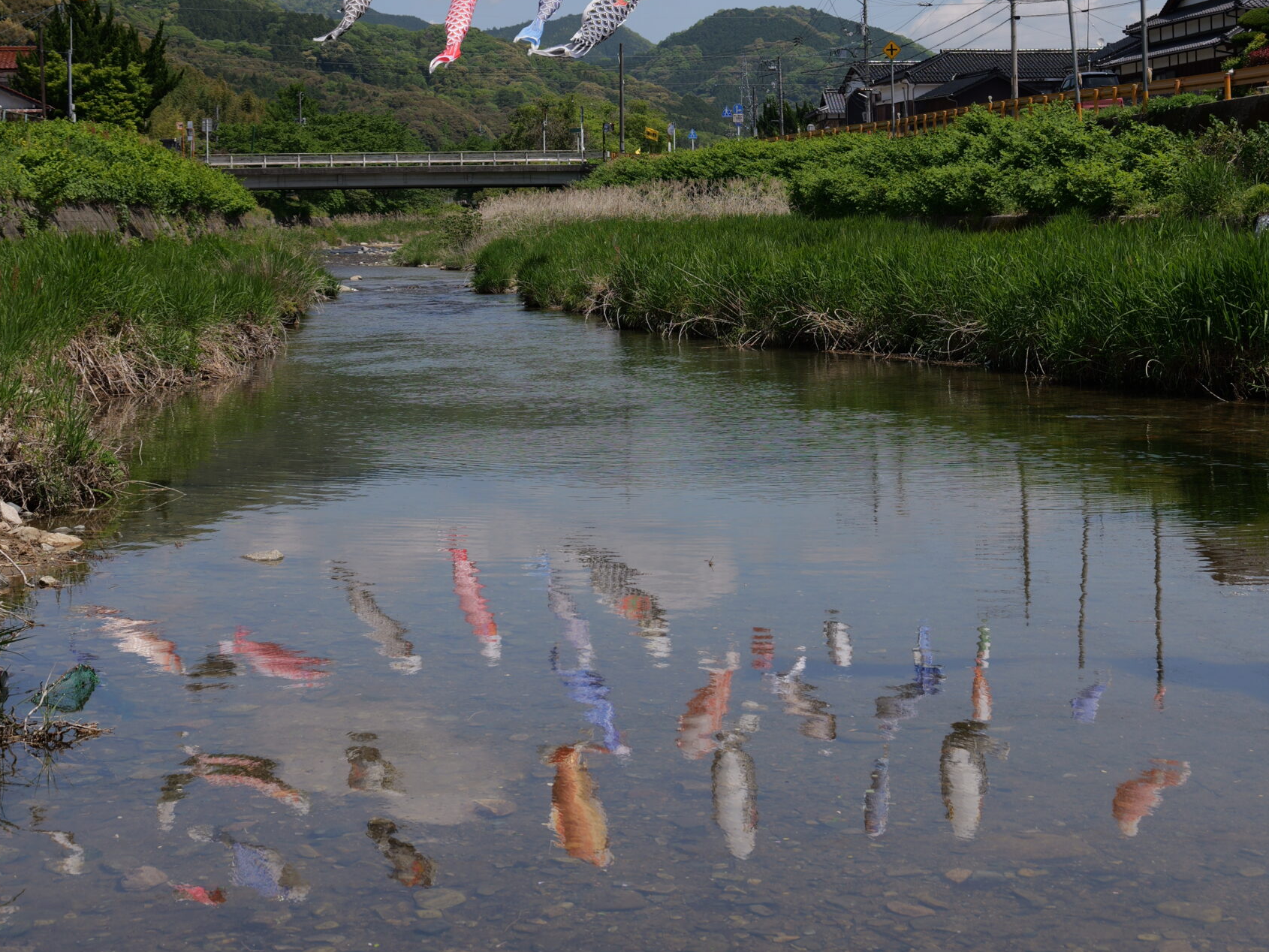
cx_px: 630
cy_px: 151
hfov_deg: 29.0
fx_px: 2457
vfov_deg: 21.6
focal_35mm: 67
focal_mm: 46
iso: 100
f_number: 8
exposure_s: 1/400
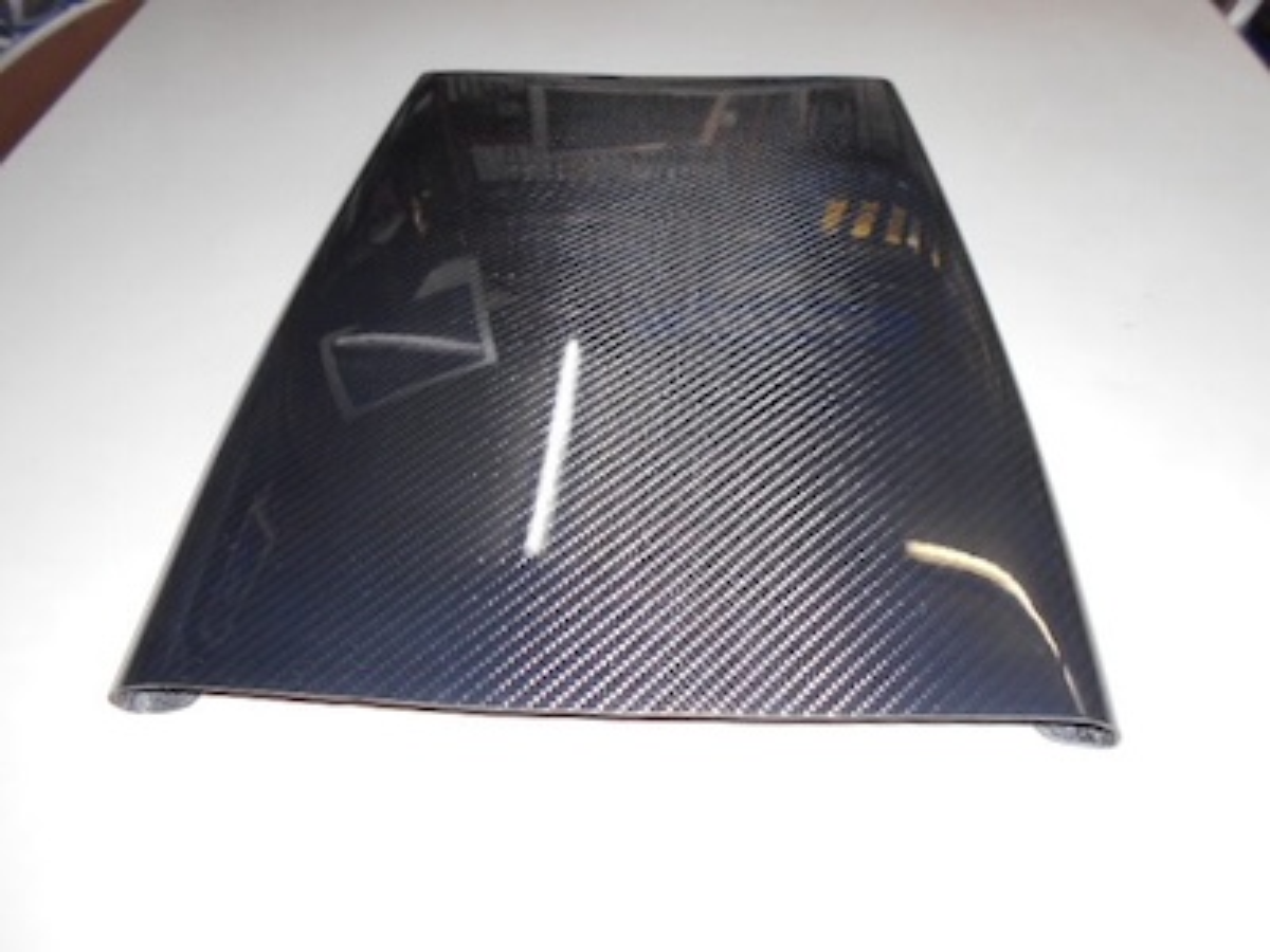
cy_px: 476
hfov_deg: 67.3
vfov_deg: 53.1
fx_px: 954
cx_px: 635
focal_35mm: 26
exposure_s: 1/25
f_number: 3.2
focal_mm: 4.6
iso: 200
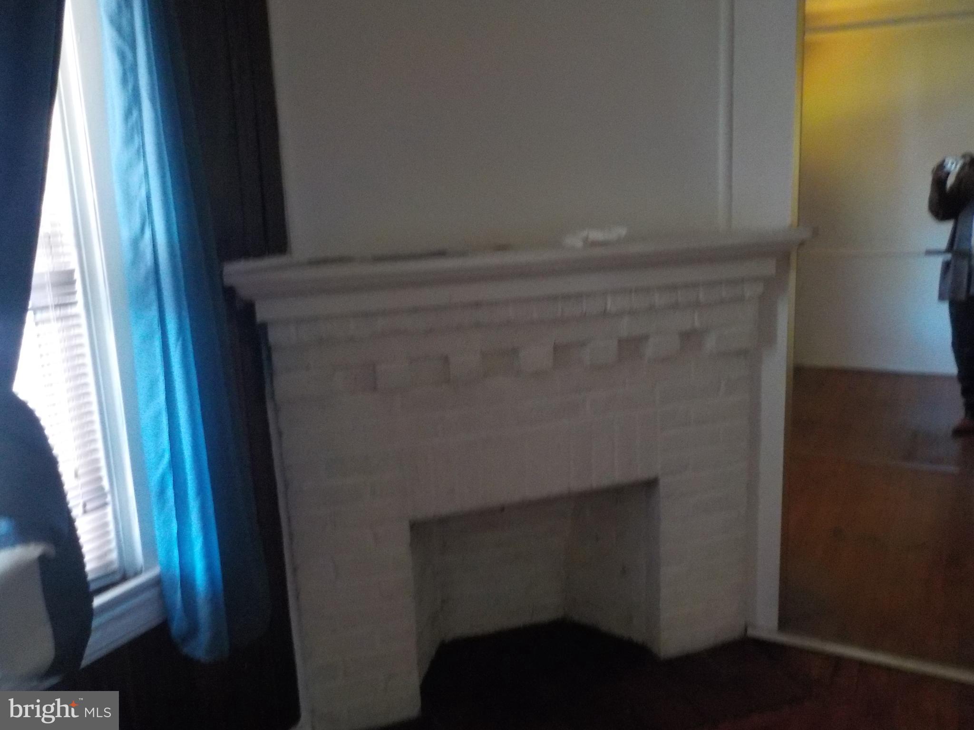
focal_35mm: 30
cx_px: 487
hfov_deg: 60.0
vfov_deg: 46.8
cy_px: 365
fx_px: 844
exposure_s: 1/15
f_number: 3.3
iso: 720
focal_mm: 4.1
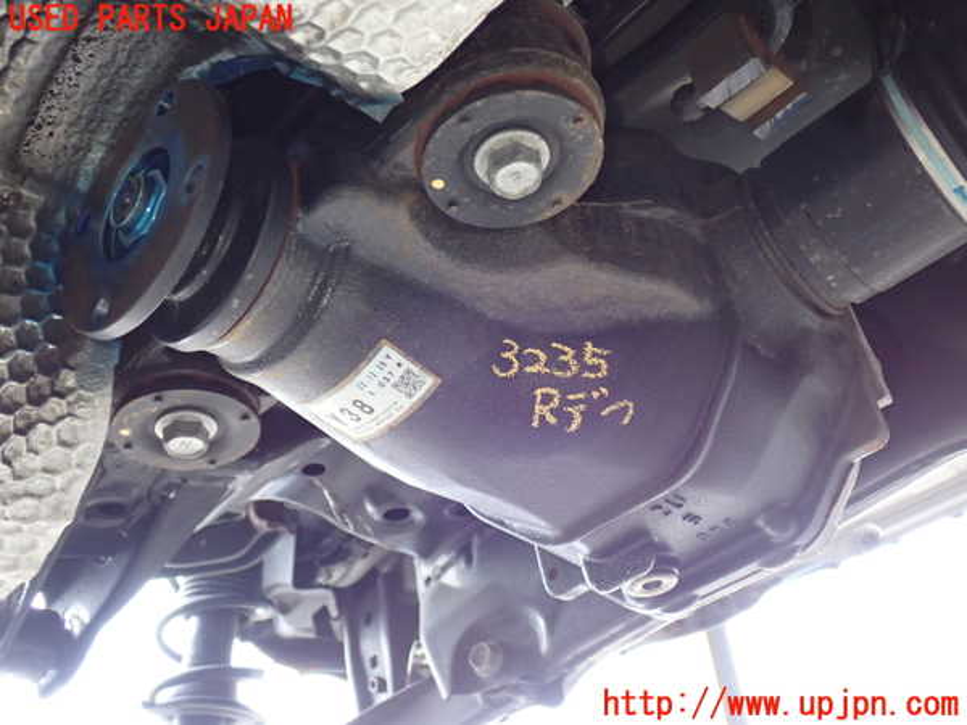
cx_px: 484
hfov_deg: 49.0
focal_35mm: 38
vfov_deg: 37.7
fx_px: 1062
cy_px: 362
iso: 320
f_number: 2.7
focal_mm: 6.83
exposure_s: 1/40
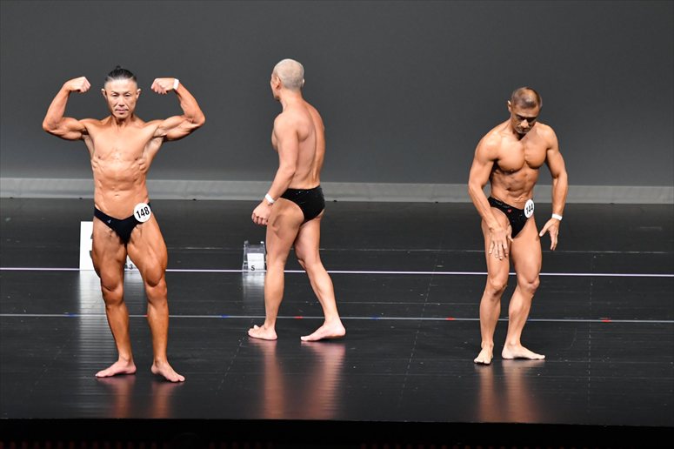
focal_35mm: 270
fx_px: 5053
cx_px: 337
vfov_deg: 5.1
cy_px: 224
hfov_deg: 7.6
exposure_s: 1/400
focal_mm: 180
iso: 5000
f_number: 5.6
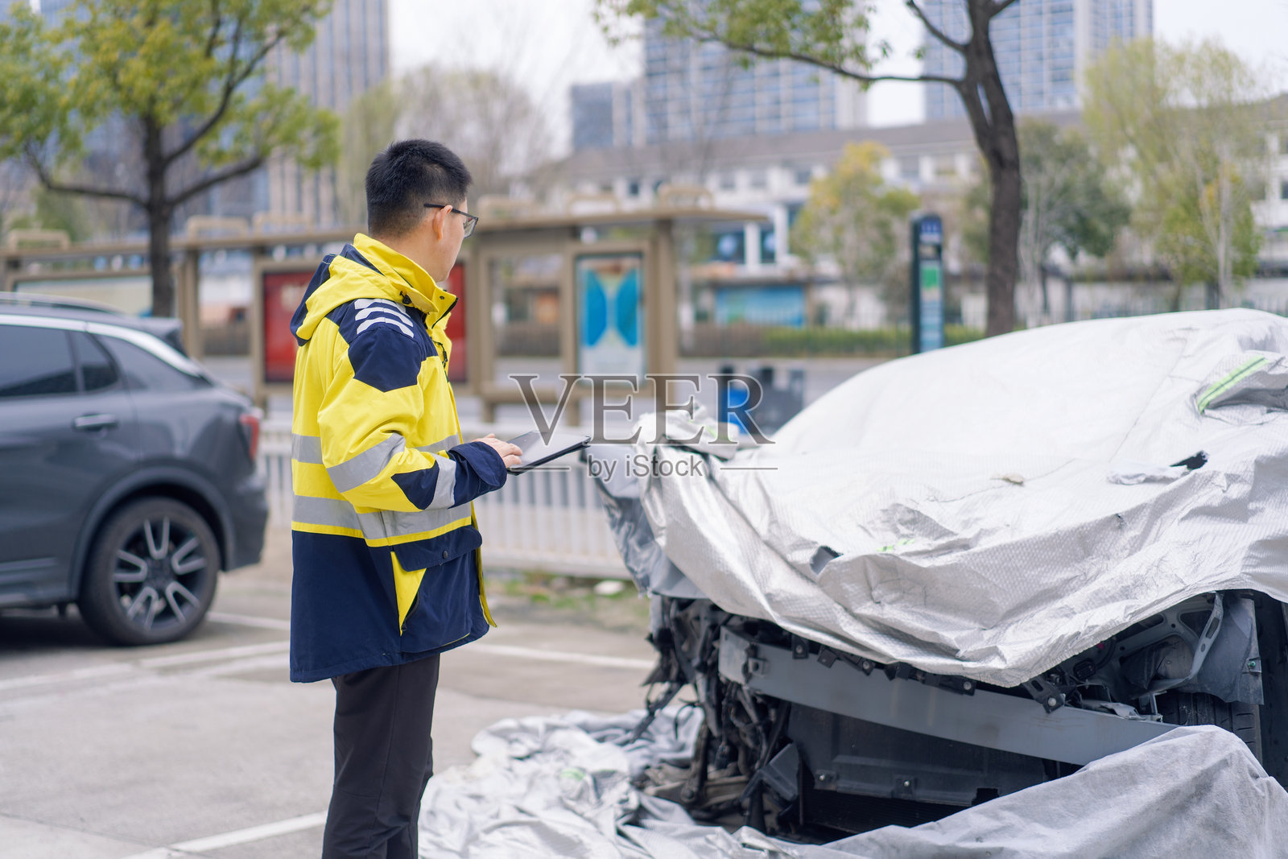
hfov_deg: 36.2
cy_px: 430
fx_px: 1968
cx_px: 644
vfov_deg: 24.6
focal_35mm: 55
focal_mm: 55
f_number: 1.8
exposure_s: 1/1000
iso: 100
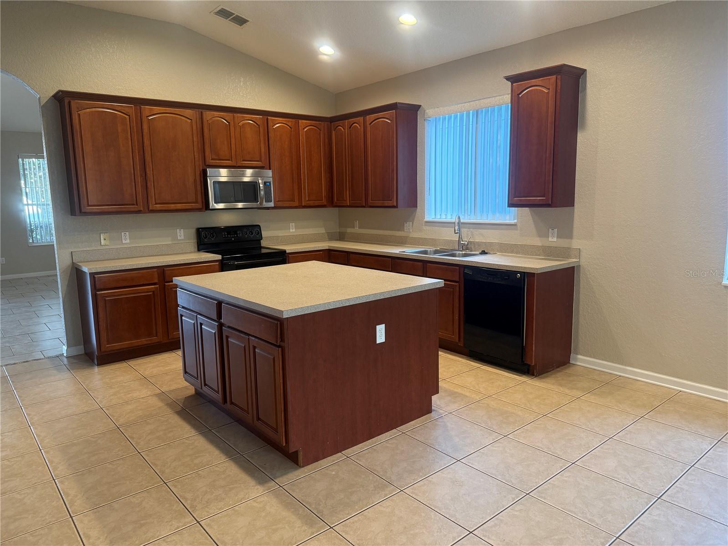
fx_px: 505
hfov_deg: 71.6
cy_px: 273
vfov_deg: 56.8
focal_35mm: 24
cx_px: 364
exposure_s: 1/60
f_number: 1.78
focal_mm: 6.76
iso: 200
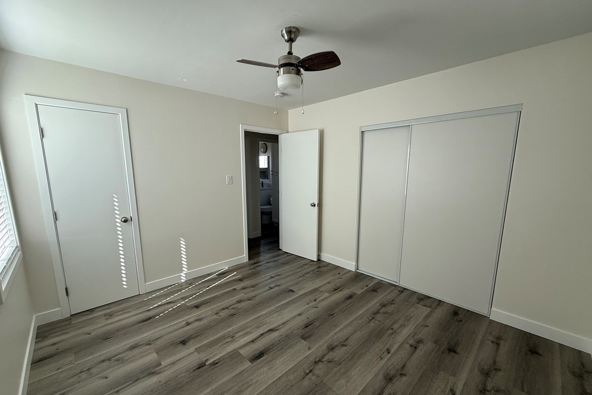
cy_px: 209
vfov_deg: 77.3
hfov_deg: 100.4
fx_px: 247
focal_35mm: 15
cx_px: 292
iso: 100
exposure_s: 1/99
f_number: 2.2
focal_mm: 2.22
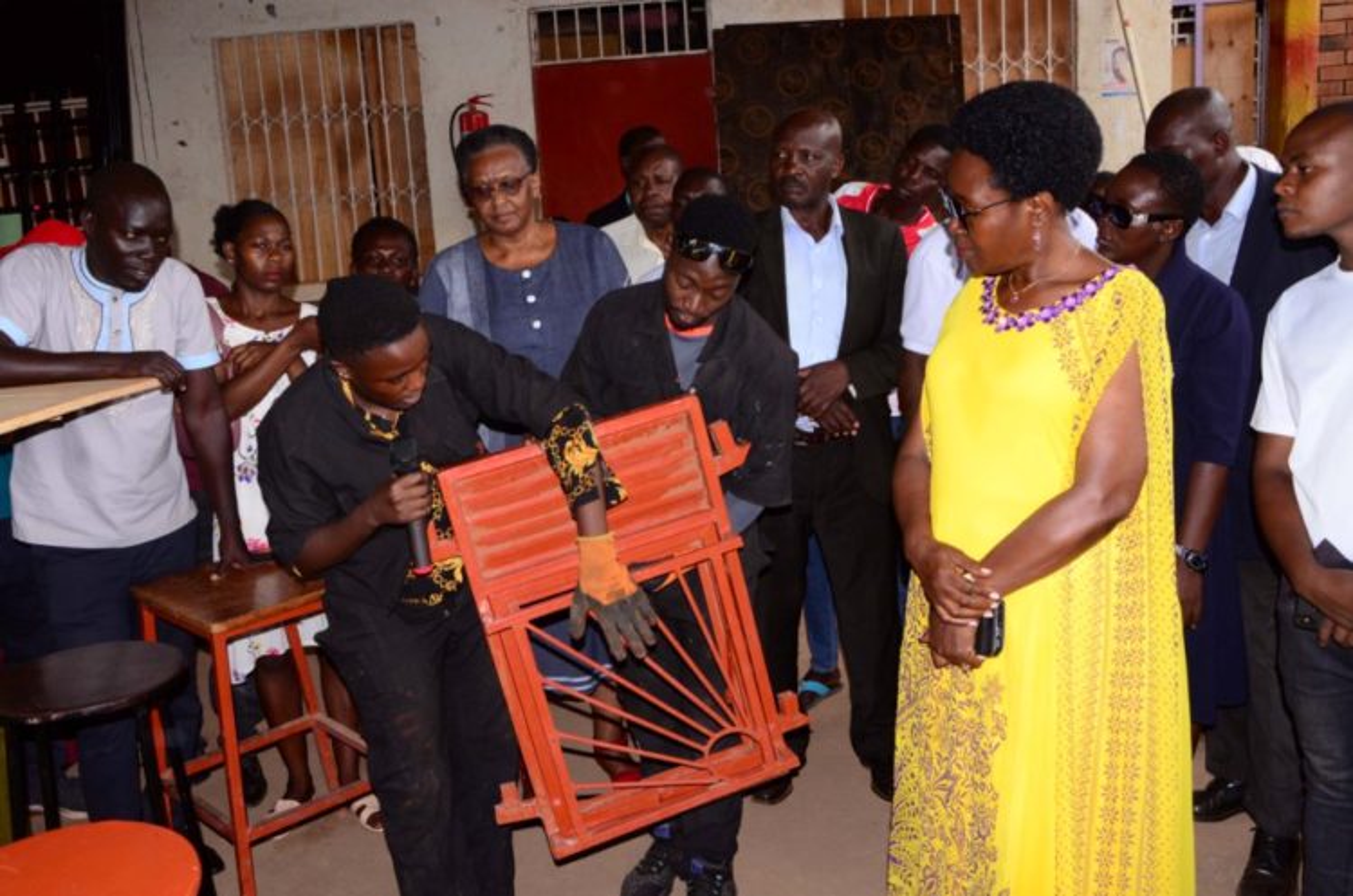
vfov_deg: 39.8
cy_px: 448
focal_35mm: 33
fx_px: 1238
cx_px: 676
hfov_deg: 57.3
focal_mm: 22
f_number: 7.1
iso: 1000
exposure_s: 1/250
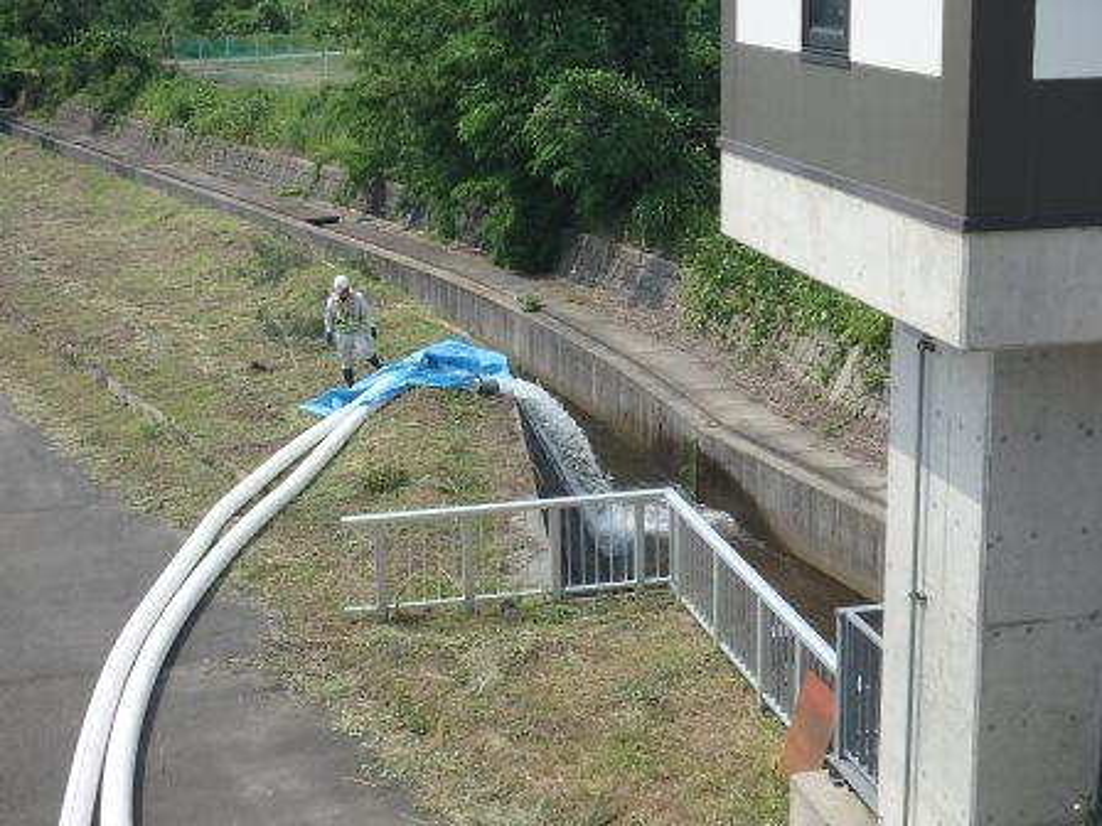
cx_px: 551
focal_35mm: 53
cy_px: 413
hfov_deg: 36.2
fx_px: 1687
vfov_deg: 27.5
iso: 125
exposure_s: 1/500
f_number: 5.2
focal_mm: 9.4
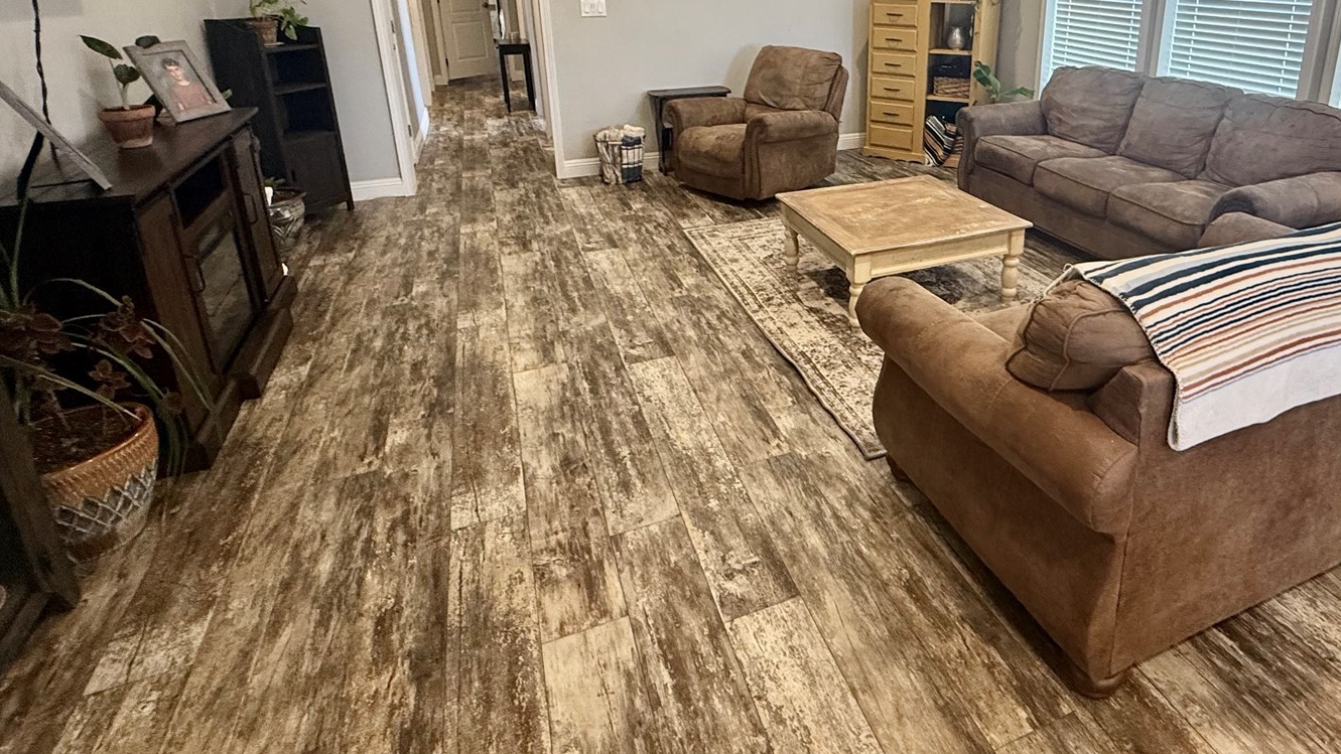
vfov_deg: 49.7
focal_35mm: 22
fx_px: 782
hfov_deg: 79.6
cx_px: 843
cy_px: 203
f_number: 2.2
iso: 320
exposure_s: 1/60
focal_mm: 2.22
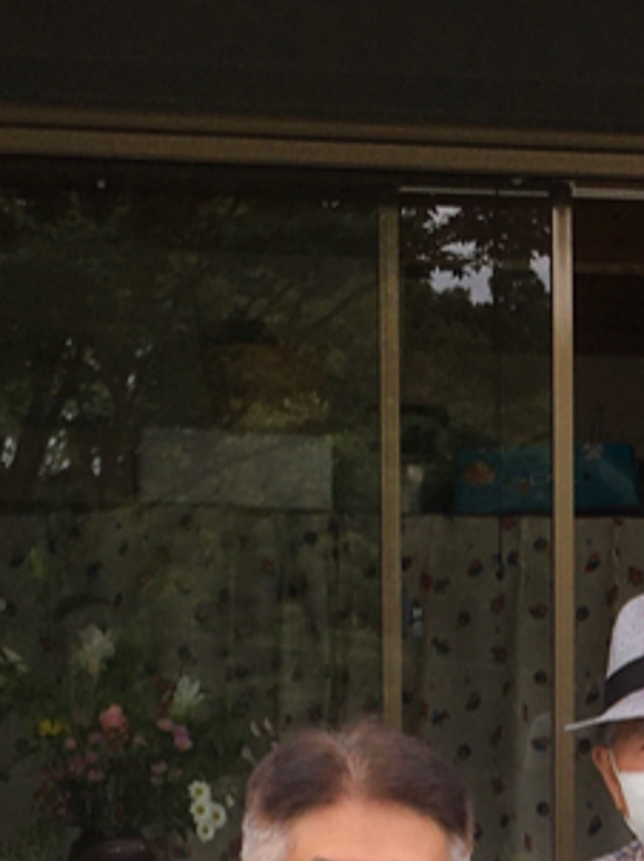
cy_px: 955
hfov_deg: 11.6
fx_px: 3055
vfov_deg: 15.6
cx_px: 912
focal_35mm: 123
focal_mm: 4.15
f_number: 2.2
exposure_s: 1/463
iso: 25
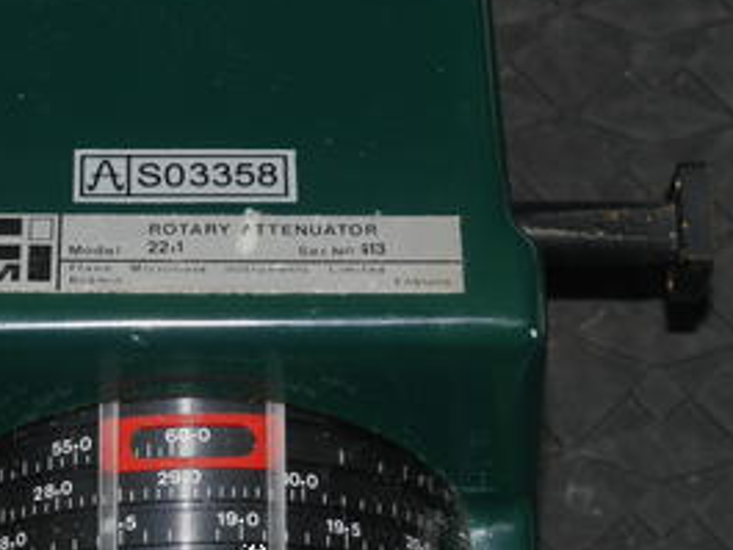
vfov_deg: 10.7
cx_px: 183
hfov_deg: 14.1
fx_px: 2945
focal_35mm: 139
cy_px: 287
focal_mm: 46
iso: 400
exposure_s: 1/60
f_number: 11
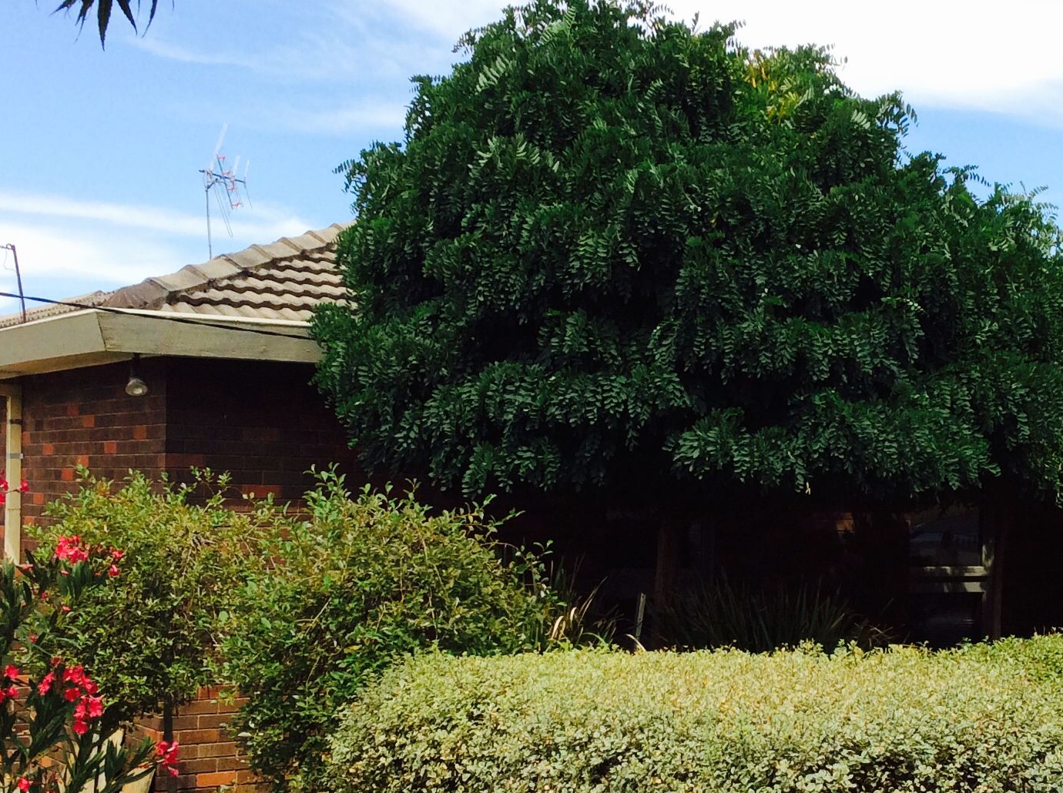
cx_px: 720
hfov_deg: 31.0
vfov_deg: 23.5
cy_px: 499
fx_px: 1901
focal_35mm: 62
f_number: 2.4
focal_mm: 3.3
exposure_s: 1/1040
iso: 32
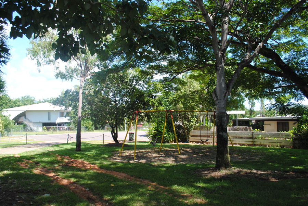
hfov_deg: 61.9
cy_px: 103
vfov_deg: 43.7
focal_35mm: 30
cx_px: 154
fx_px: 257
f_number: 5.6
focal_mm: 20
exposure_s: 1/125
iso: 100
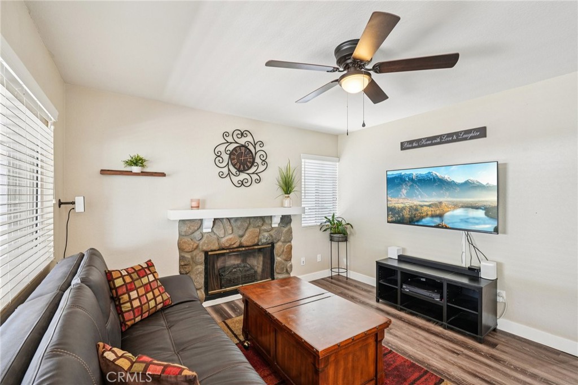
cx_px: 289
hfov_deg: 96.8
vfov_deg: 73.7
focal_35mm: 16
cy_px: 192
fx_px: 257
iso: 400
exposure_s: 1/8
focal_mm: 16
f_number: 8
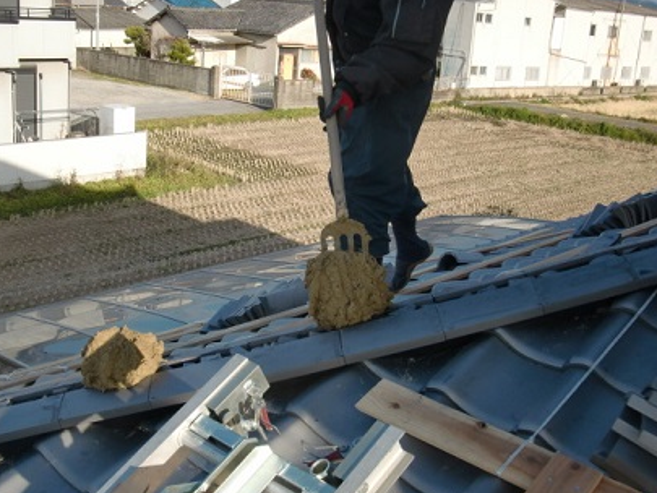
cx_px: 320
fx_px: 797
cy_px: 240
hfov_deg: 44.8
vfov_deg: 34.4
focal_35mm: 42
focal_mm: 6.66
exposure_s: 1/400
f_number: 3.9
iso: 64
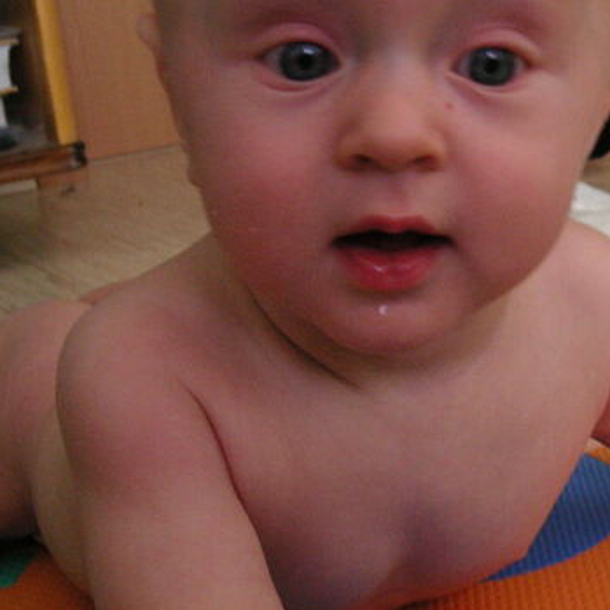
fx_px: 1495
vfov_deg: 23.0
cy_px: 273
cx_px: 416
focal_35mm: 75
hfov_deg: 22.9
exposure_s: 1/45
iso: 100
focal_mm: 6.1
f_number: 2.8
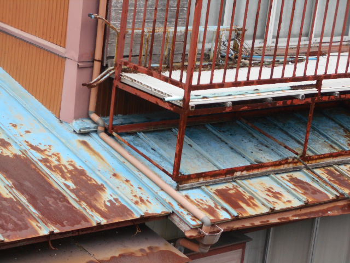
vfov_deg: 14.9
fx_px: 1001
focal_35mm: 99
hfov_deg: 19.8
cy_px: 132
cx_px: 175
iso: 250
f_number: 5.5
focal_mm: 17.6
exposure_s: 1/125
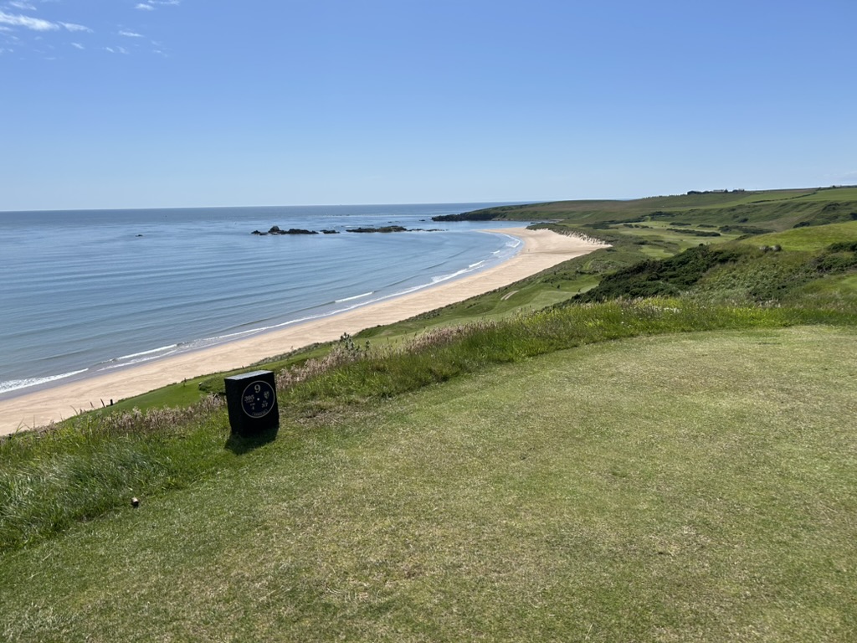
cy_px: 322
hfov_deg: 67.3
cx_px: 428
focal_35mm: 26
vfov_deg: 53.1
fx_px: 644
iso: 50
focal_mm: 5.7
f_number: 1.5
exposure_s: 1/8000
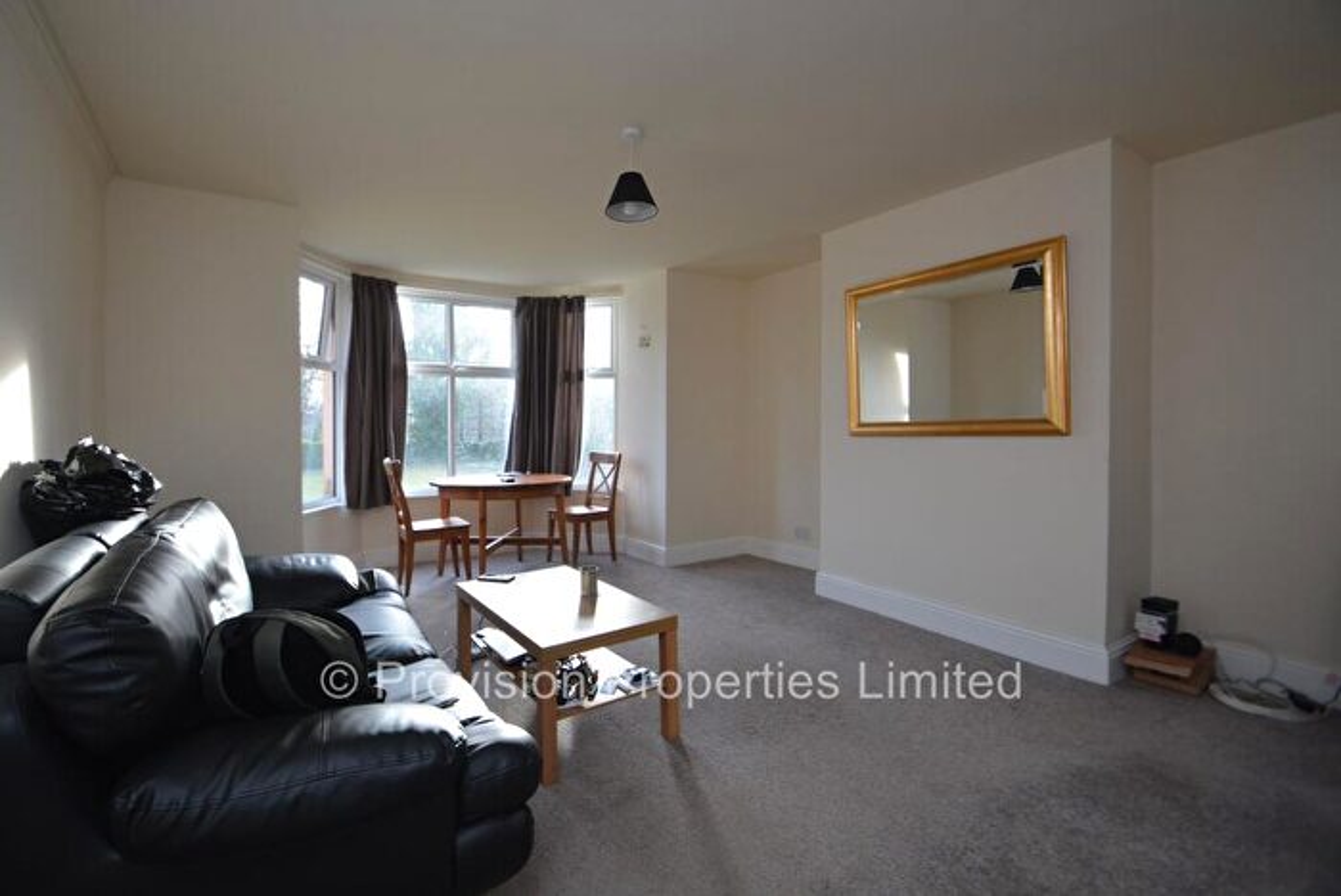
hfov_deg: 100.3
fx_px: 559
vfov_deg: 77.4
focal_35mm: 15
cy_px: 448
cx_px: 670
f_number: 4.8
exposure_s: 1/90
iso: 400
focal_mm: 10
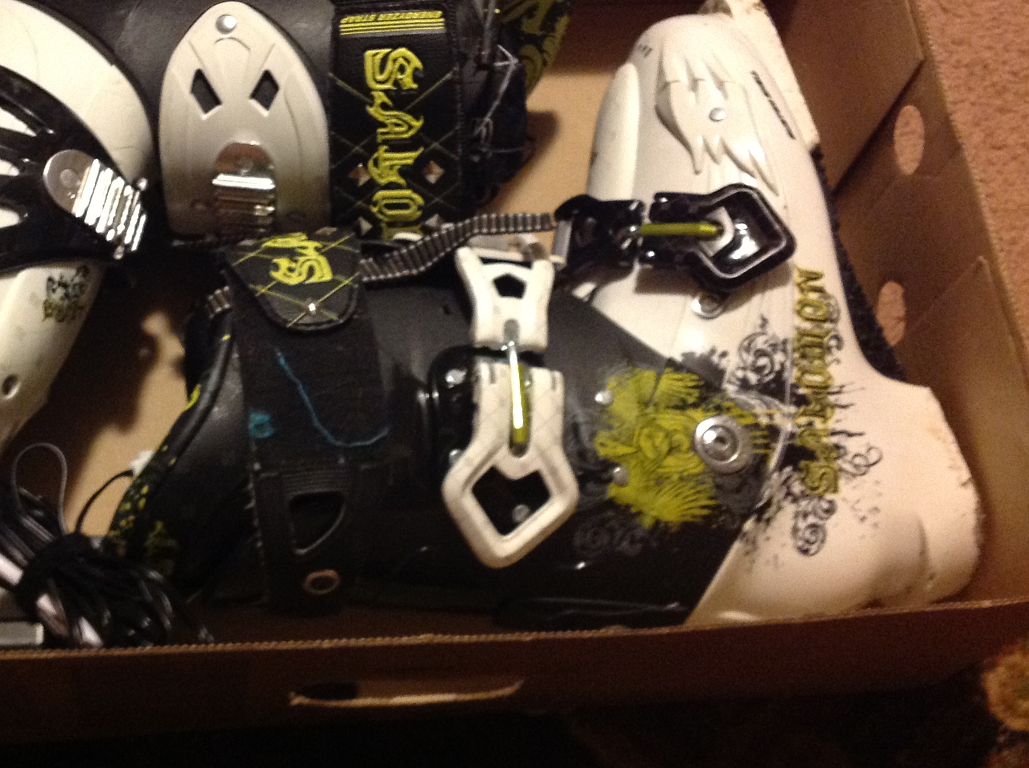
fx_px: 1543
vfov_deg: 27.9
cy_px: 312
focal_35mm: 52
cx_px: 333
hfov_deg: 36.5
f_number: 2.4
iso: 400
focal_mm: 4.28
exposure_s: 1/15
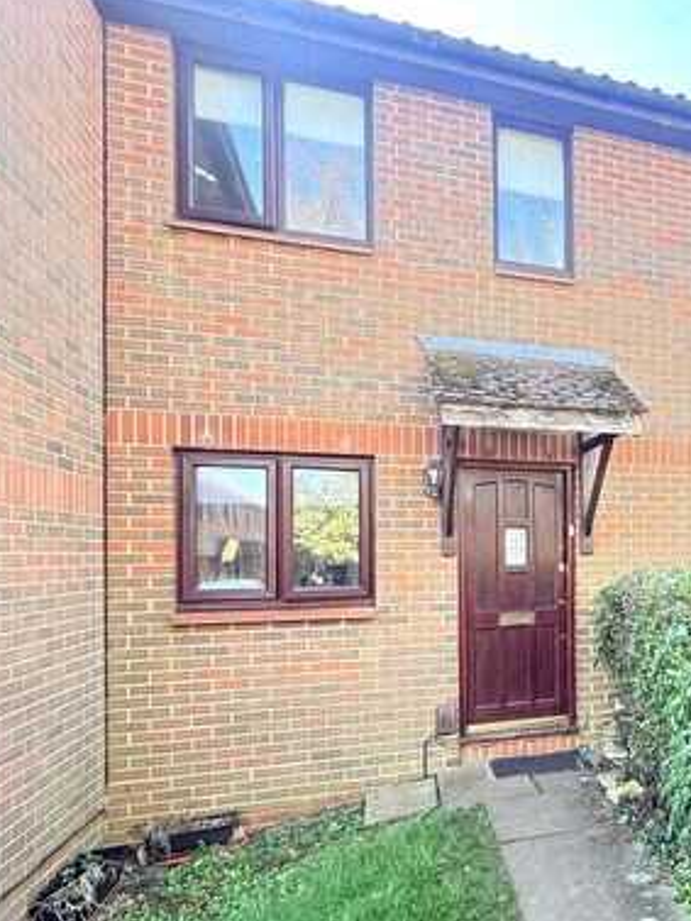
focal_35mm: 26
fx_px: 692
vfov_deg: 66.7
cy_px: 548
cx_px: 667
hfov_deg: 46.0
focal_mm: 2.22
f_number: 2.2
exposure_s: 1/99
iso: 200
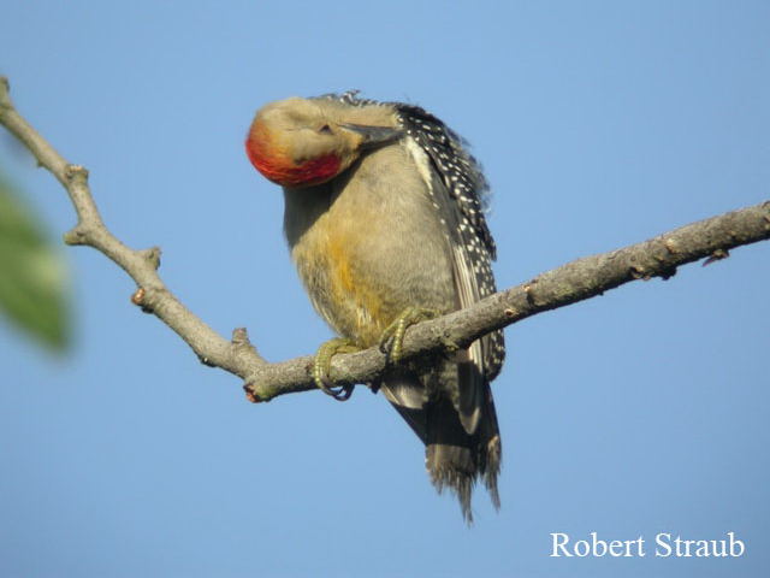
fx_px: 2580
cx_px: 385
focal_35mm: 116
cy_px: 289
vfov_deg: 12.8
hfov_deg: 17.0
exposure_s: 1/143
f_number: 4.3
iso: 100
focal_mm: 24
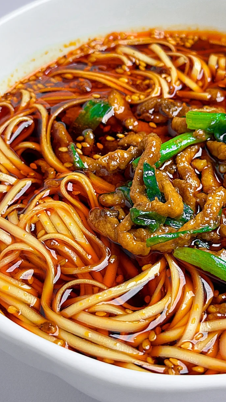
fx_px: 661
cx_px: 130
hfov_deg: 19.4
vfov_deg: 33.8
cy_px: 172
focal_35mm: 62
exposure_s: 1/162
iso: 50
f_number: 1.78
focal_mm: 6.76
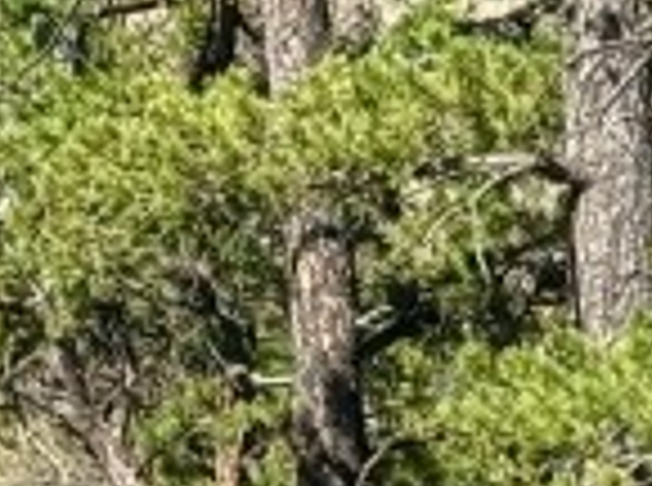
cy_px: -207
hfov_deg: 5.5
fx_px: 6388
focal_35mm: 340
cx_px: -1201
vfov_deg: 4.3
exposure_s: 1/3704
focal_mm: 6.76
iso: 64
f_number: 1.78
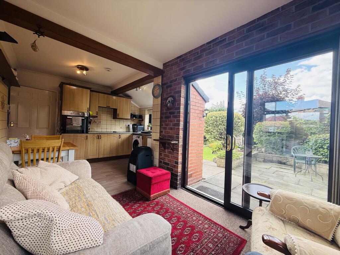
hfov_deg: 102.1
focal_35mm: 14
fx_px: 138
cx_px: 170
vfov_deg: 85.7
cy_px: 128
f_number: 2.2
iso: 64
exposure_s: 1/133
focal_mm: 2.22
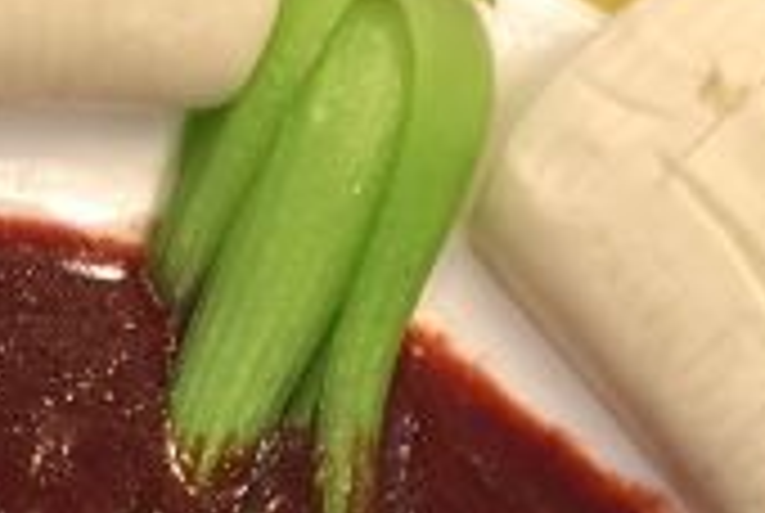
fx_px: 2640
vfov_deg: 10.0
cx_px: -2
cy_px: 1156
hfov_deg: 16.2
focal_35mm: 124
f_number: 2.2
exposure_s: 1/17
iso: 80
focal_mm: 4.15
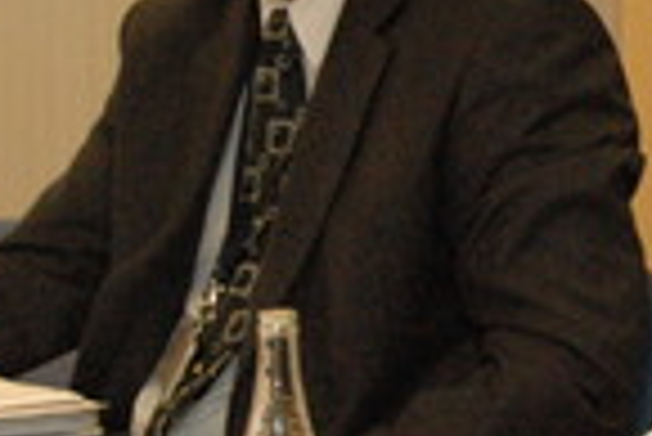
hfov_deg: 4.9
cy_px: 45
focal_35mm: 410
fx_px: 7433
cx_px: 1300
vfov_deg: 3.4
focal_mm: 62
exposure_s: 1/60
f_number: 7.1
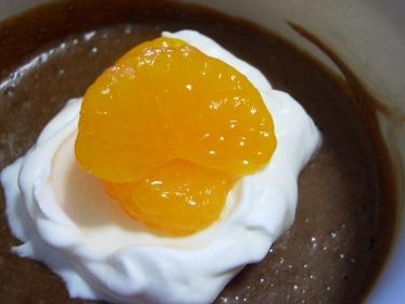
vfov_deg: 34.3
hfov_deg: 44.8
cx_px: 216
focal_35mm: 42
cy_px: 132
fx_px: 492
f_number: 2.6
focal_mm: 5.8
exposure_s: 1/40
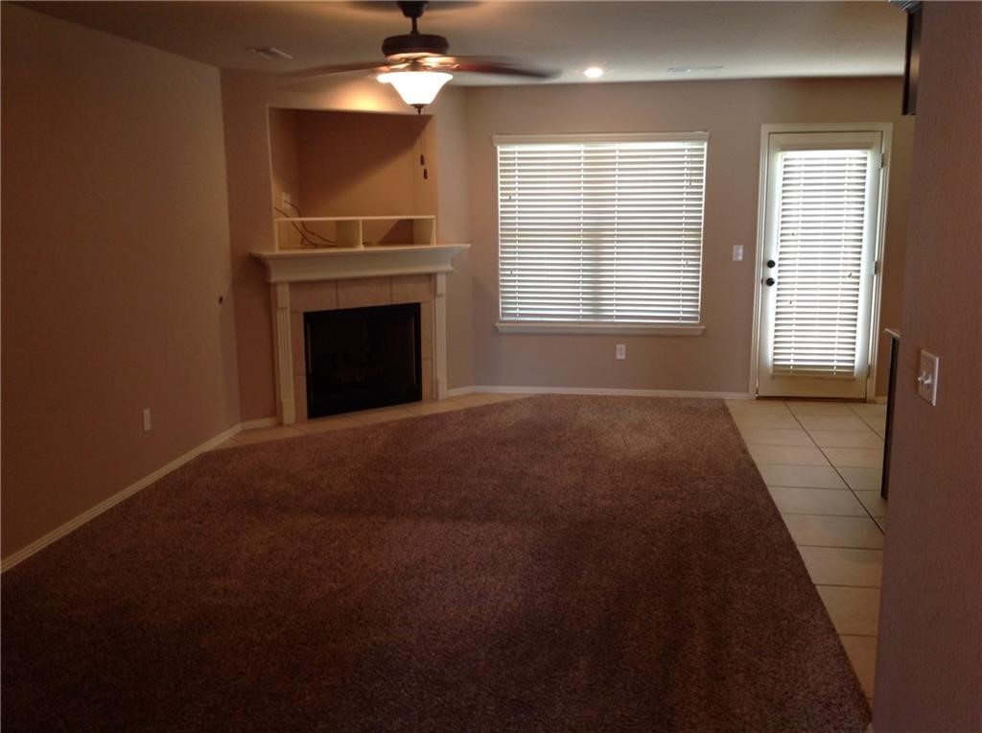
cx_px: 491
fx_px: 991
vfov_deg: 40.6
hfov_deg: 52.7
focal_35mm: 35
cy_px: 366
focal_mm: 4.28
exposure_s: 1/15
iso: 64
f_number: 2.4
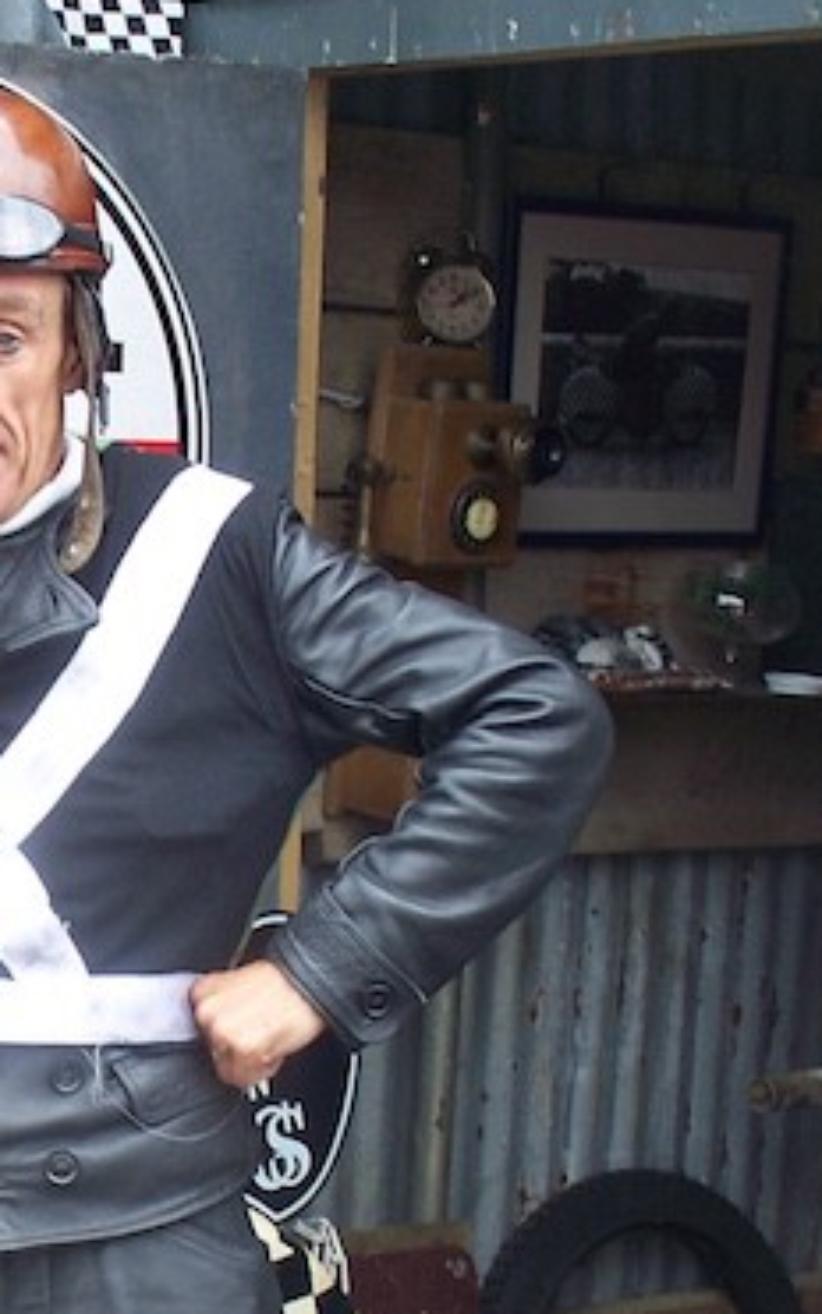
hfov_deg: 12.7
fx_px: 3583
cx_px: -213
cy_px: 1050
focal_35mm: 100
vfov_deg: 20.6
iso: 80
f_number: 2.8
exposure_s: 1/100
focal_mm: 7.54
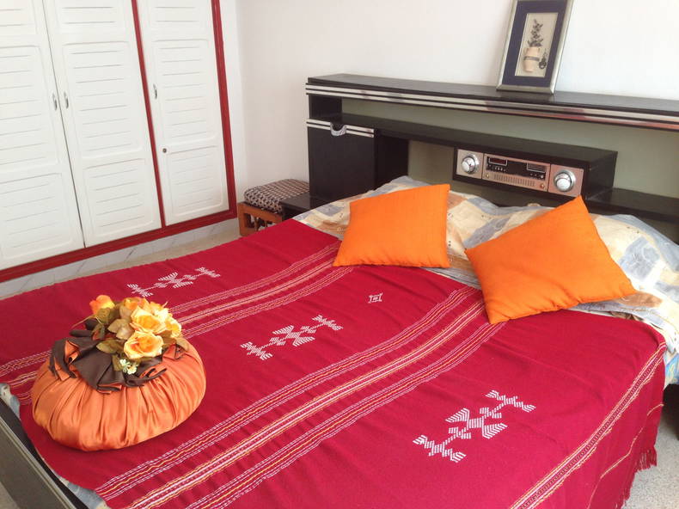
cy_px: 254
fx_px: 647
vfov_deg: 42.9
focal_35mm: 33
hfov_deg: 55.4
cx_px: 340
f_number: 2.4
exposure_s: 1/100
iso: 80
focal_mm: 4.12
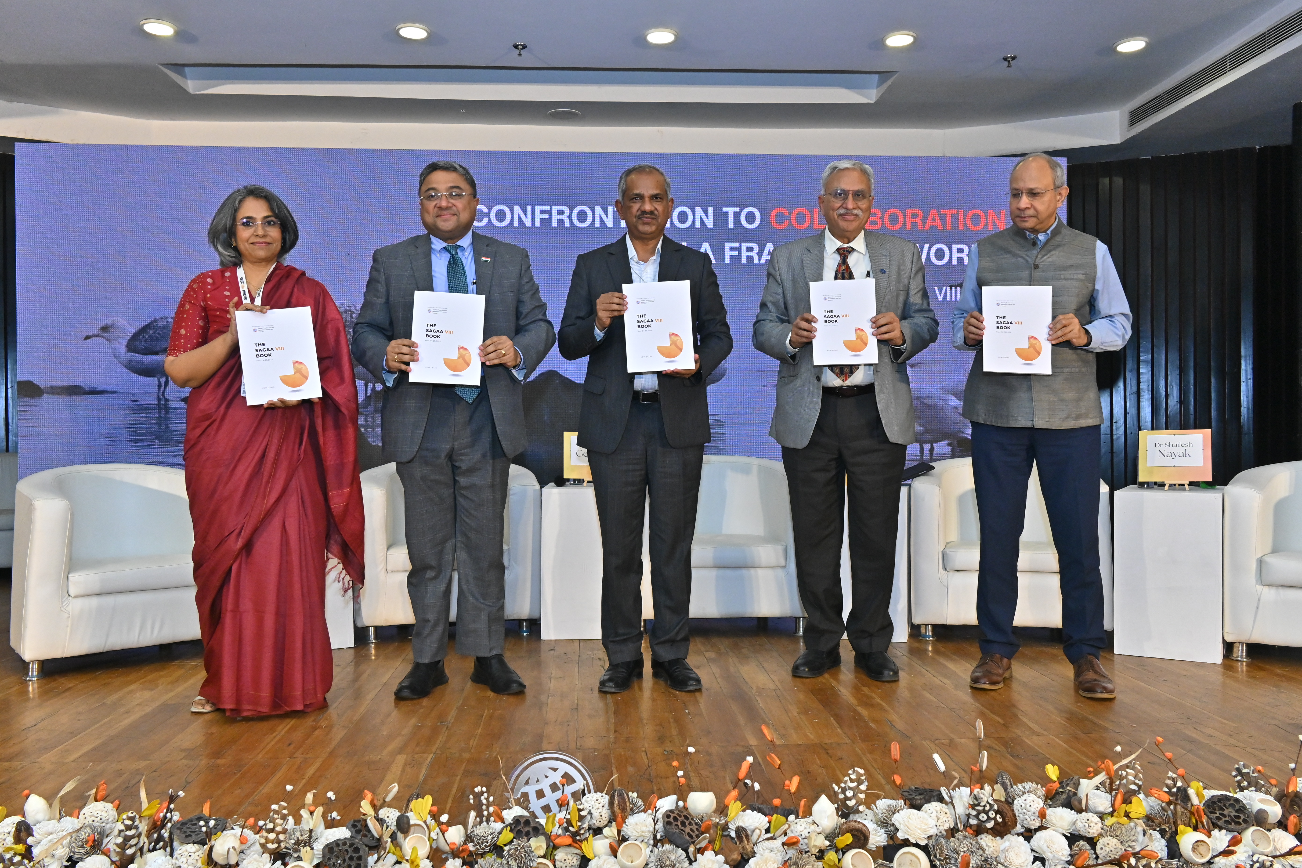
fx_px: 1058
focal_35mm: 29
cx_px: 651
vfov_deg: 44.6
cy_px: 434
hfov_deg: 63.2
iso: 1000
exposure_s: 1/125
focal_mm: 19.5
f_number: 7.1
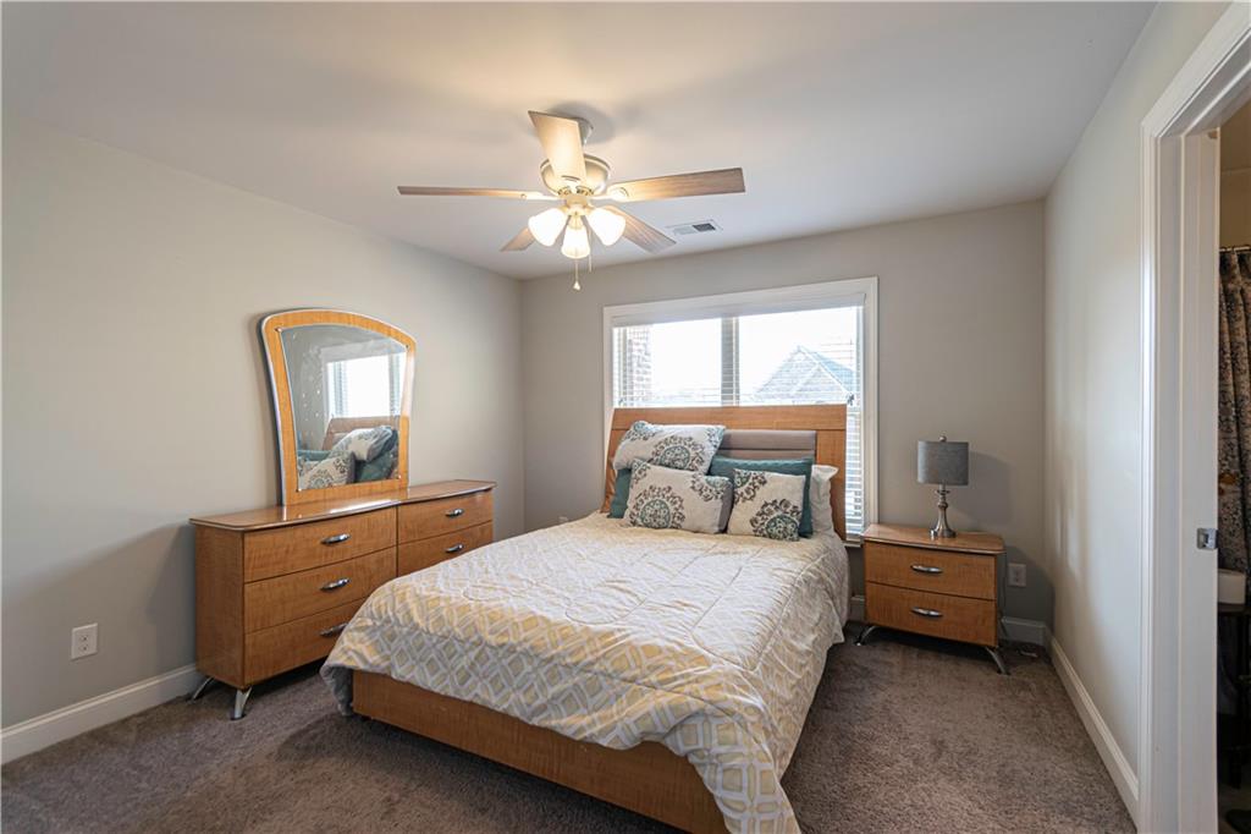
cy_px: 417
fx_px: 521
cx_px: 626
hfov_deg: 100.4
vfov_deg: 77.3
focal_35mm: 15
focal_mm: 10
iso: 200
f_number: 8
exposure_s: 1/13
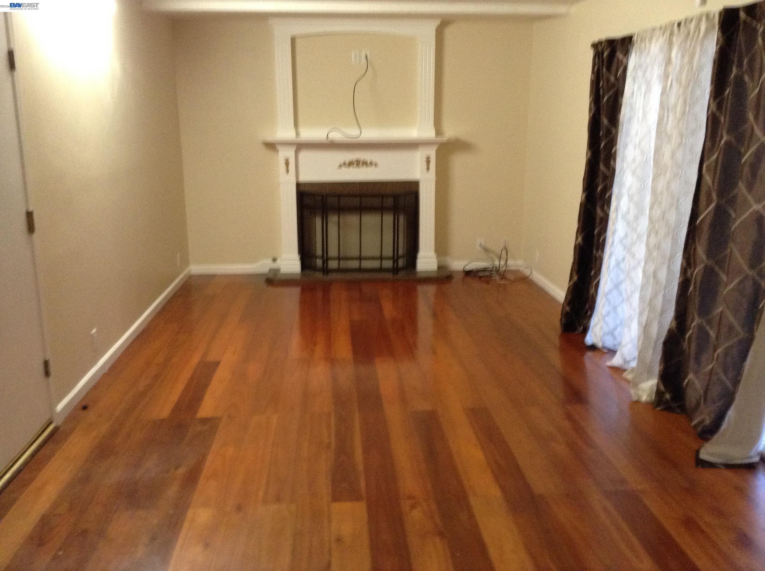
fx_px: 728
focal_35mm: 33
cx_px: 382
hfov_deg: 55.4
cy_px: 286
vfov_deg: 42.8
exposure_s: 1/17
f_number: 2.4
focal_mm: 3.3
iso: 250
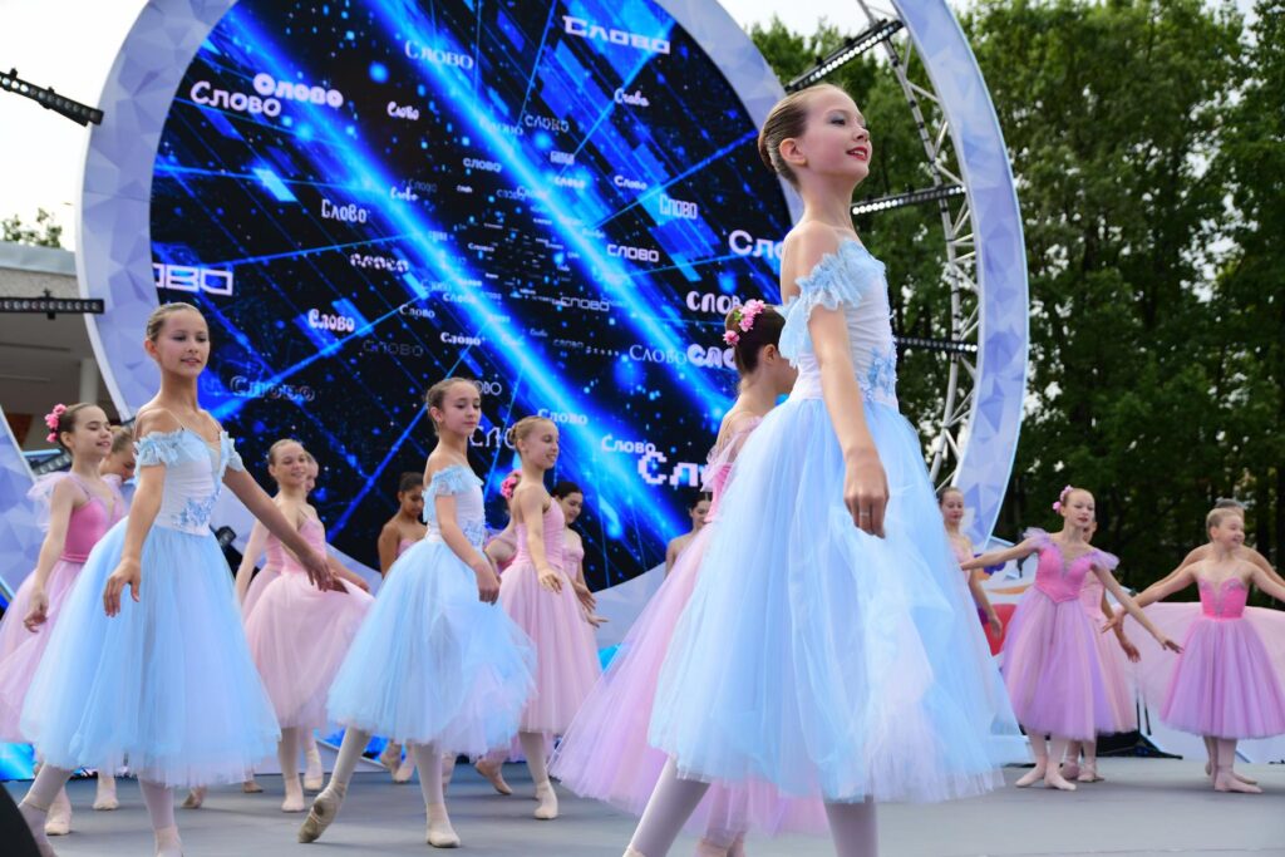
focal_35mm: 48
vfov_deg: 28.1
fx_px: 1713
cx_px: 642
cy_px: 428
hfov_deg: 41.1
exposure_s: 1/640
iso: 200
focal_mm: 48
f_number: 5.6
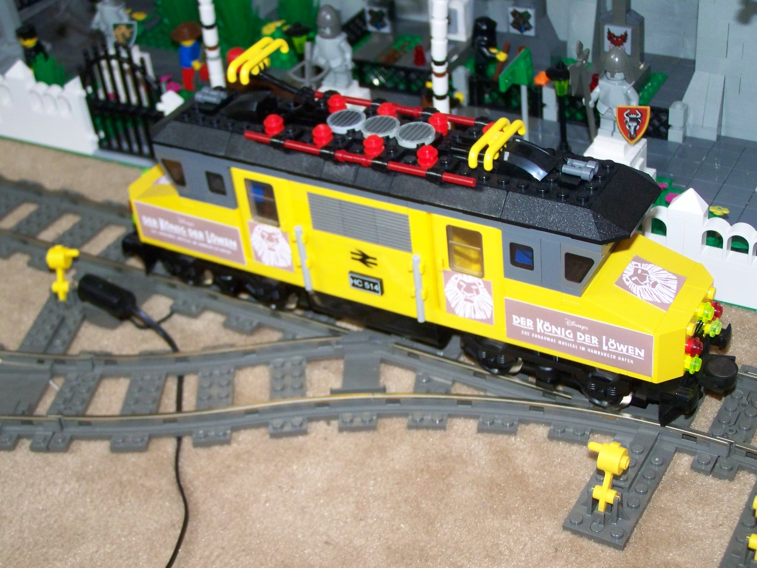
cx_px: 378
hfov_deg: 32.7
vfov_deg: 24.8
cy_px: 284
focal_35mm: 59
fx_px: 1290
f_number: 3.2
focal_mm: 9.8
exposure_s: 1/30
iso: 200
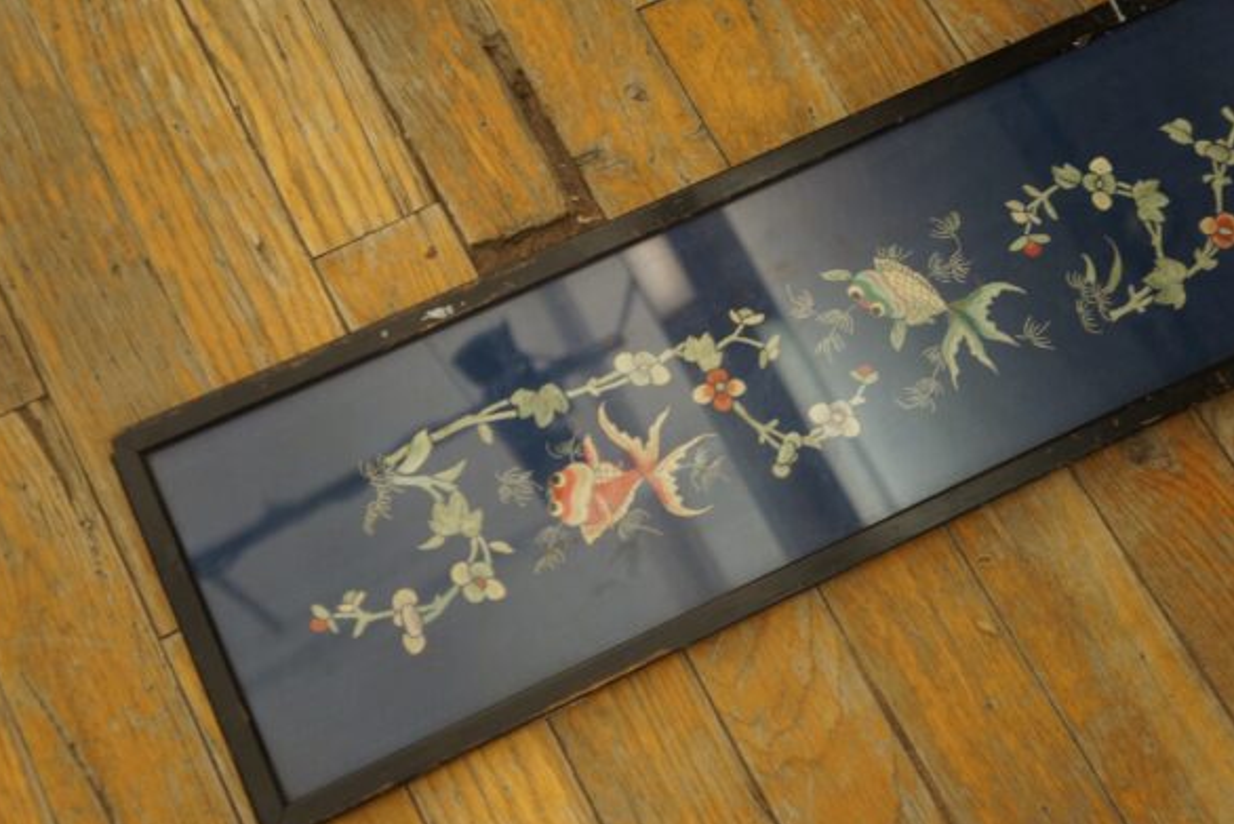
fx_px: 1526
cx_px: 604
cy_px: 418
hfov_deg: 44.0
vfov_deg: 30.2
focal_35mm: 45
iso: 1000
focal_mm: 29
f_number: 4
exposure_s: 1/60
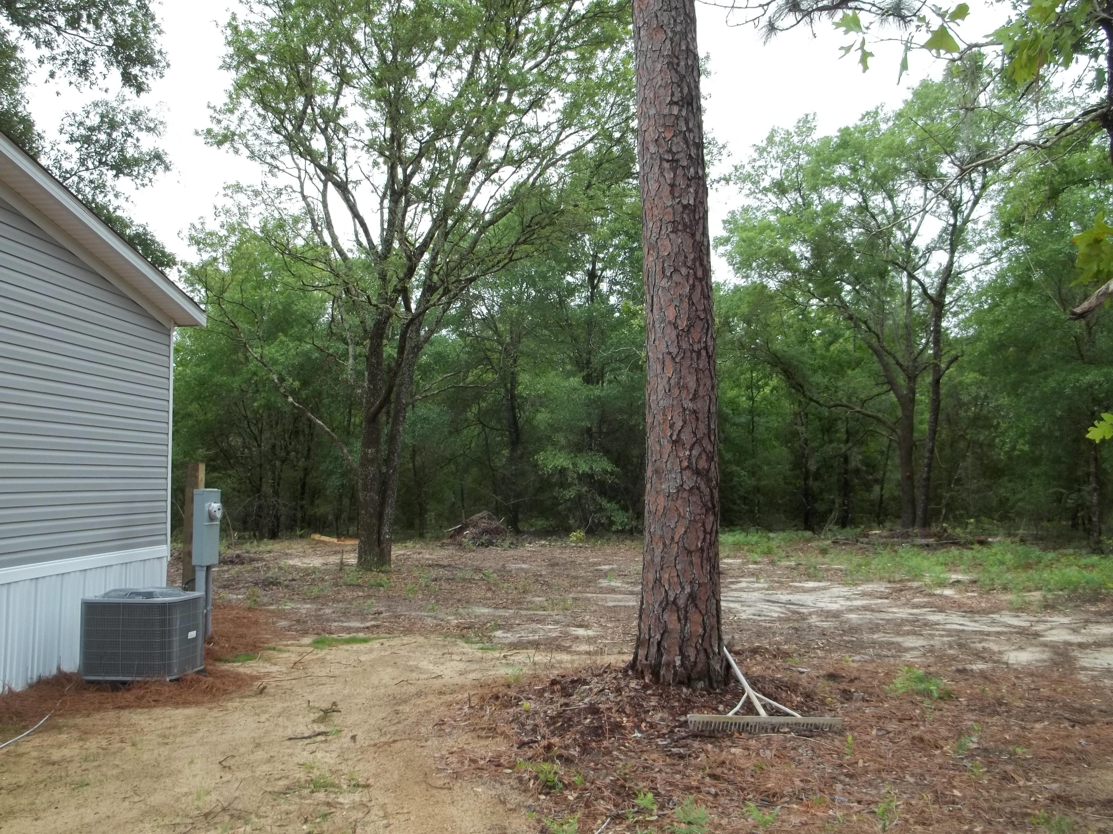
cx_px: 556
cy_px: 417
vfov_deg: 42.9
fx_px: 1061
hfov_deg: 55.4
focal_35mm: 33
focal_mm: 5.9
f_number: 3.3
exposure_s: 1/250
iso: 64
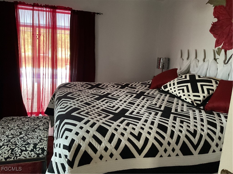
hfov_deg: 61.7
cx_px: 116
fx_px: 195
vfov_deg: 48.2
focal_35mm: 29
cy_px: 87
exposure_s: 1/30
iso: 500
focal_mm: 3
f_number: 1.8
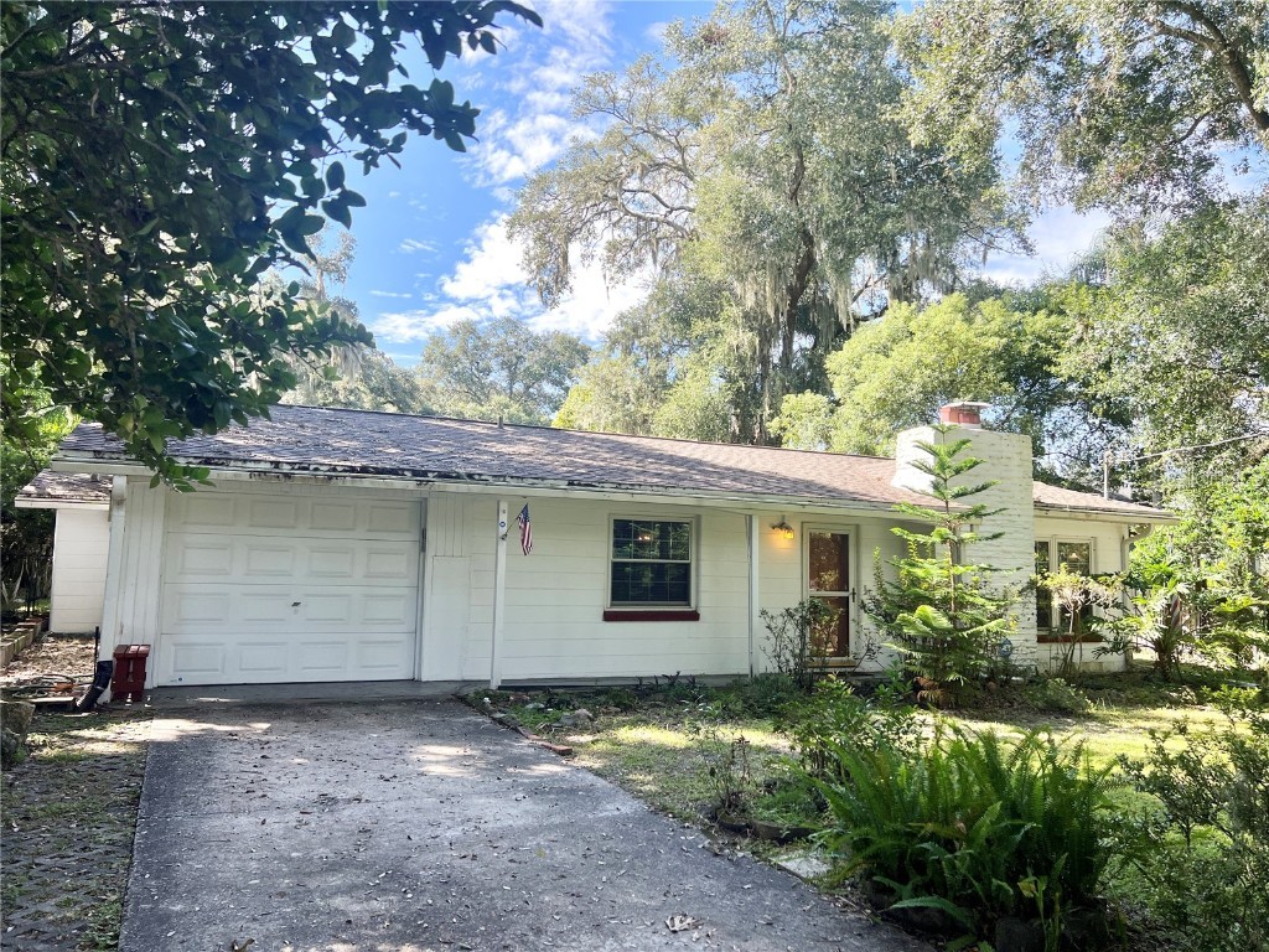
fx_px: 953
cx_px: 634
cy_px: 476
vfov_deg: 53.1
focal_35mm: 26
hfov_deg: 67.3
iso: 50
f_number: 1.5
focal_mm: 5.7
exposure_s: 1/827
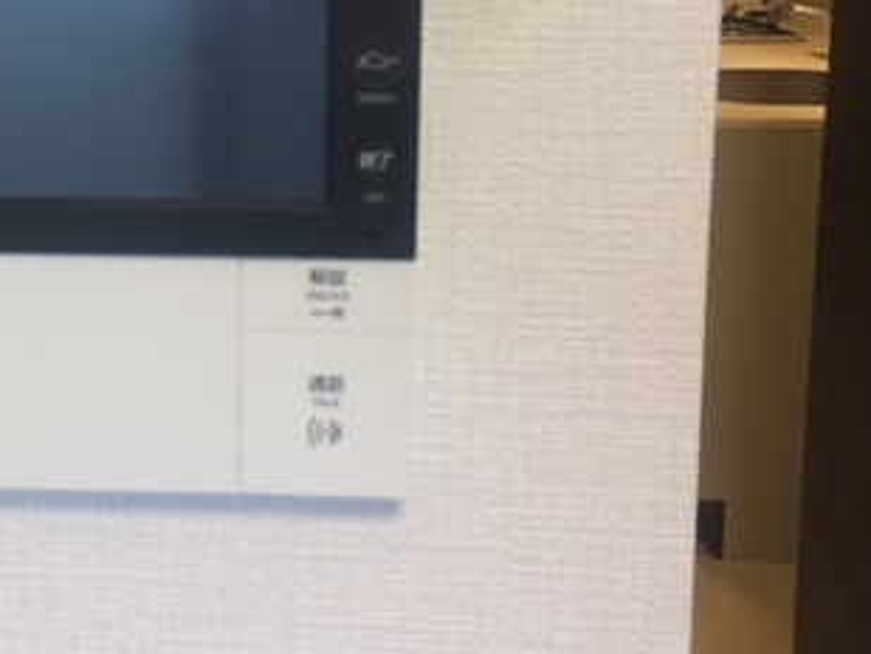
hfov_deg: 30.8
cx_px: 90
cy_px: 23
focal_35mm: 60
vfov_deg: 23.5
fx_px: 1510
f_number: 2.2
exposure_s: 1/33
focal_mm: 4.15
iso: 64
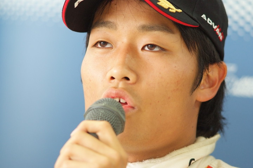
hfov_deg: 7.6
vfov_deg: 5.1
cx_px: 126
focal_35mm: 270
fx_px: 1897
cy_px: 84
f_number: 2.8
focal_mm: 180
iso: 1600
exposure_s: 1/125
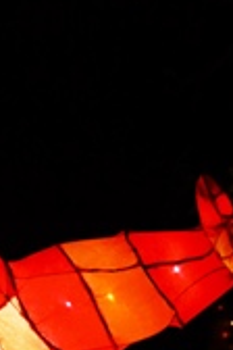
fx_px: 1495
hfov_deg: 8.7
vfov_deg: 13.1
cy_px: 373
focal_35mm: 154
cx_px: -104
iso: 200
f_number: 2.8
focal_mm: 24
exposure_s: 1/125
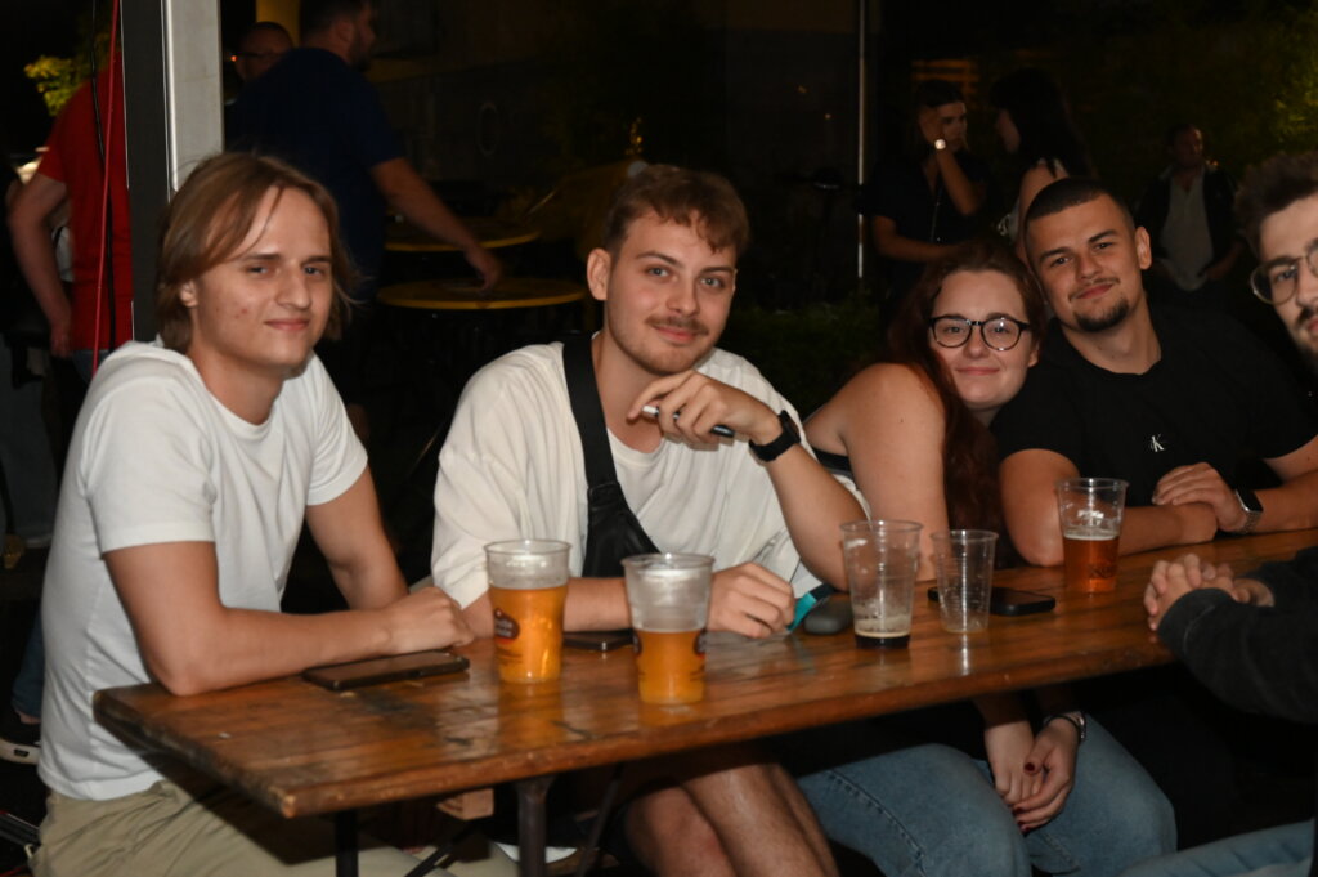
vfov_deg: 23.7
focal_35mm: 57
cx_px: 659
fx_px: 2085
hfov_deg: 35.1
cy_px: 438
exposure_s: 1/60
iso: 6400
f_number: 5.6
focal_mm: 57
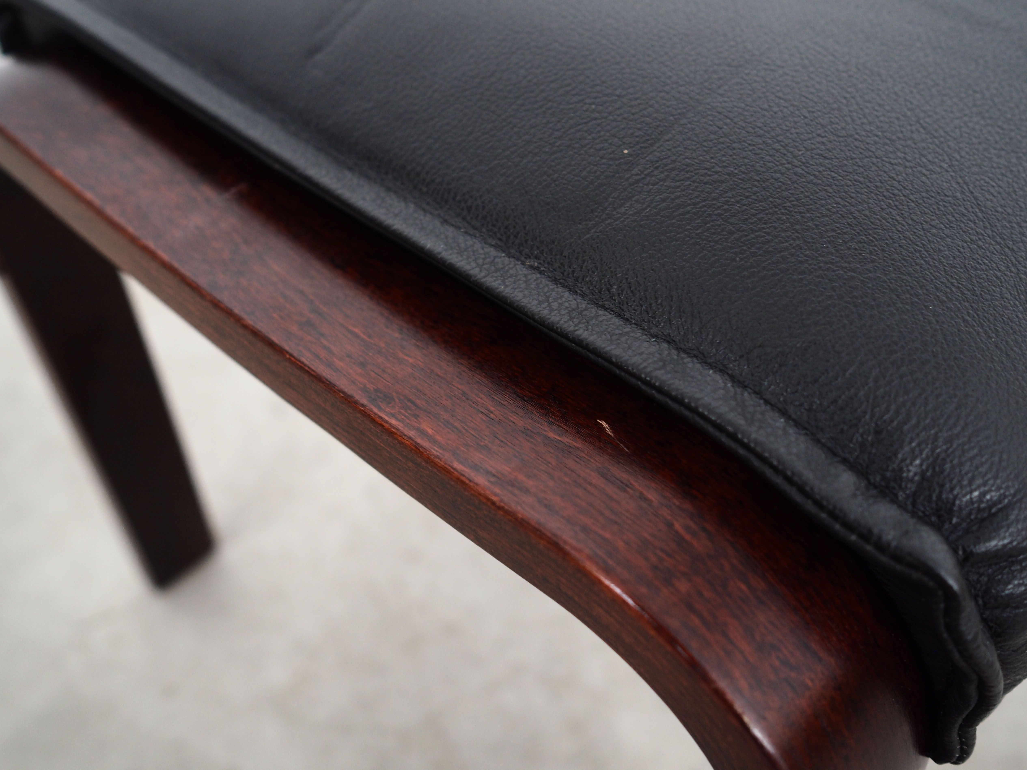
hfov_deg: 54.0
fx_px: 1009
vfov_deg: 41.8
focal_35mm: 34
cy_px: 385
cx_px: 514
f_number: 2.5
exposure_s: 1/30
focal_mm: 17
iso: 400
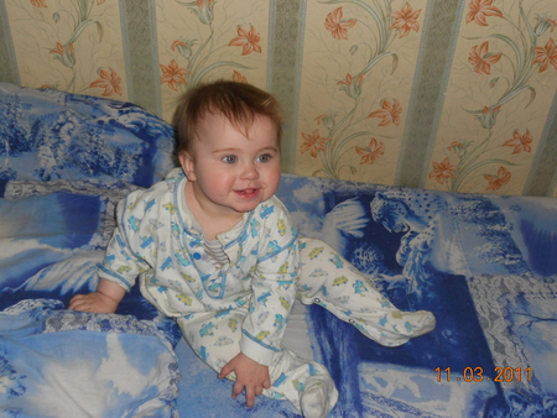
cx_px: 278
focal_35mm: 46
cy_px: 209
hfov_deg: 41.2
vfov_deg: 31.5
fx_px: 741
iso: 200
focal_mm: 8.2
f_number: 4.3
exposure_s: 1/30
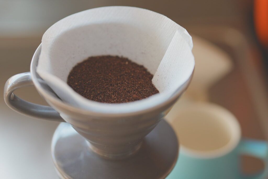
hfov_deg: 27.0
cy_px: 90
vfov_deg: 18.2
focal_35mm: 75
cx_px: 134
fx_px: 559
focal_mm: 50
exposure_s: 1/80
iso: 125
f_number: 1.8
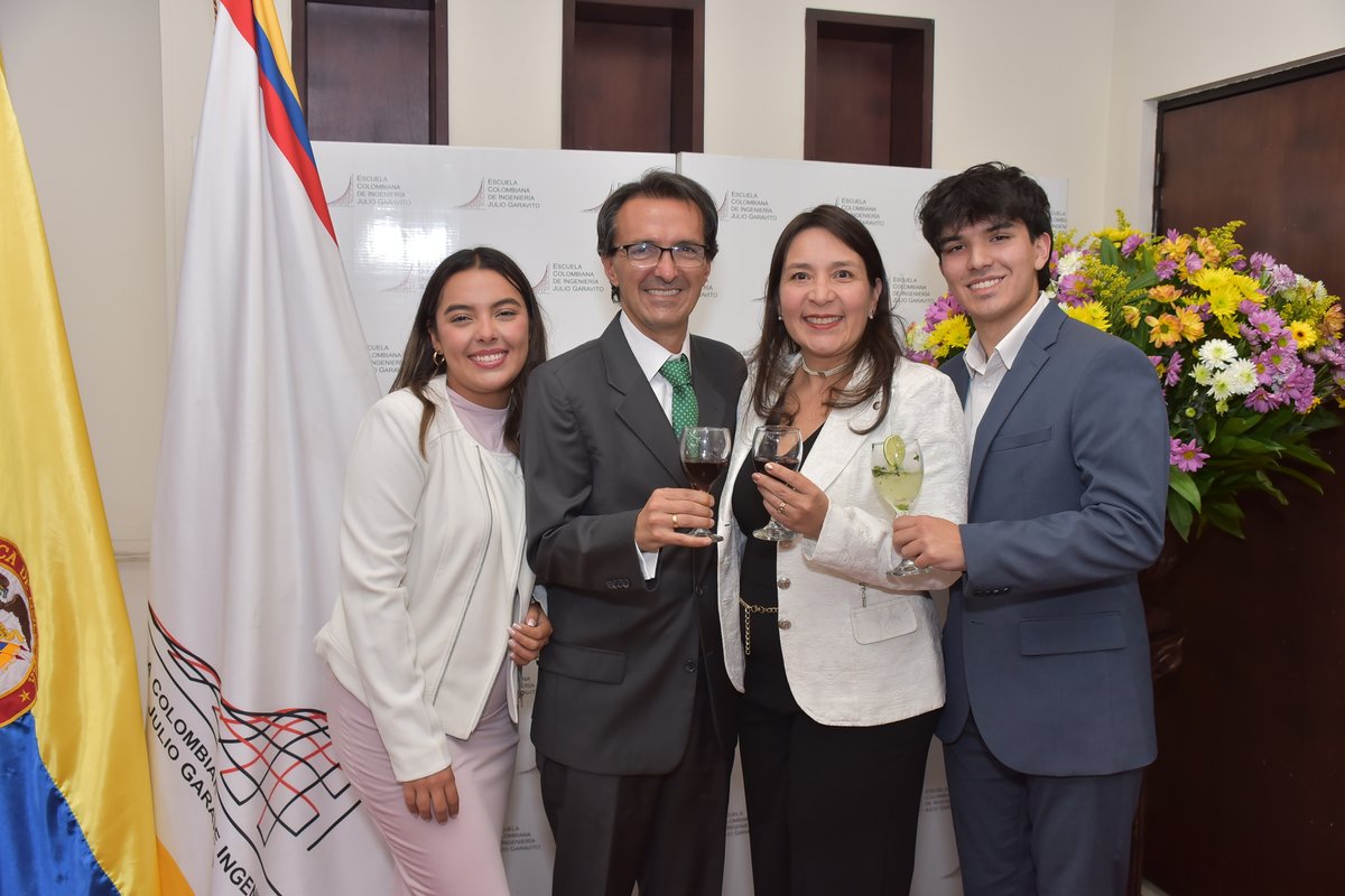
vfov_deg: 37.9
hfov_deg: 54.4
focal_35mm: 35
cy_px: 448
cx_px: 672
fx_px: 1308
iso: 800
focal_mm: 35
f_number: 5.6
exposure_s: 1/100
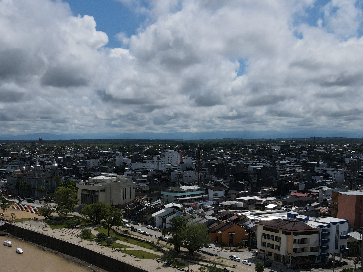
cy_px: 194
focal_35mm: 38
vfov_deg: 37.1
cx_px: 164
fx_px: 399
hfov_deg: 48.9
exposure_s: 1/2000
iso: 100
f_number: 2.8
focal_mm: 4.5
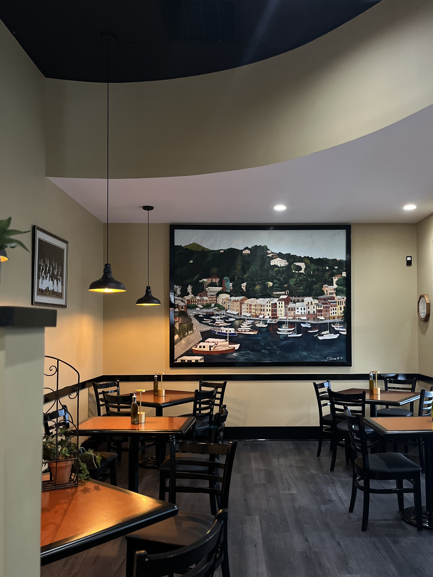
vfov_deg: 59.9
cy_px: 315
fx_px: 500
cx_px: 249
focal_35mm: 30
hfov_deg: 46.7
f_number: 1.6
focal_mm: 5.1
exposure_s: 1/60
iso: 320
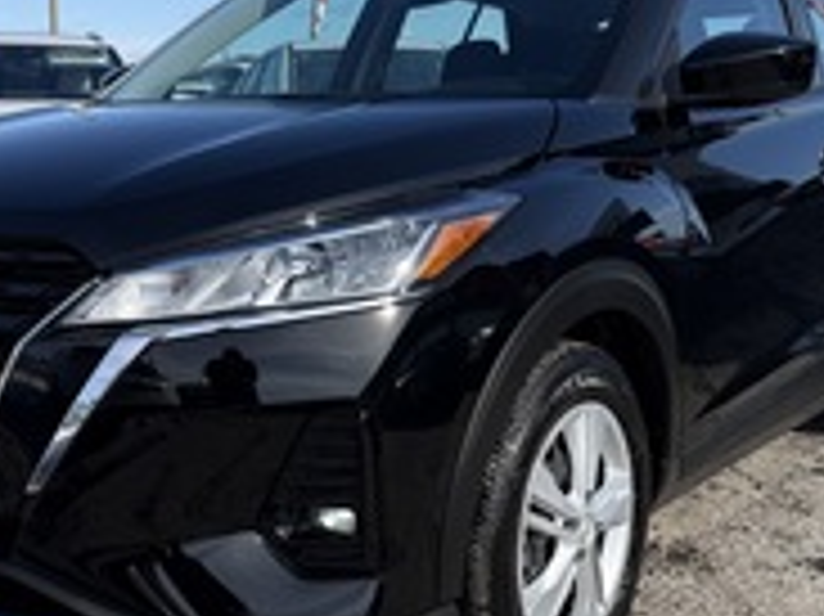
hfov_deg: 34.7
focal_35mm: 55
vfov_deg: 26.5
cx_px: 284
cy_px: 339
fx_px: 1308
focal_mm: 6.76
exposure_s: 1/4405
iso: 80
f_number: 1.78
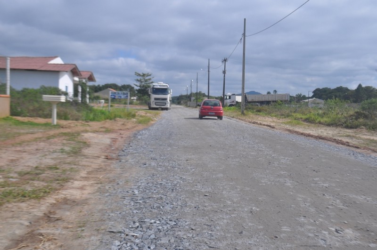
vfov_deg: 31.8
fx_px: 439
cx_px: 188
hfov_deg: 46.5
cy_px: 125
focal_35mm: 42
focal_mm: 28
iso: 200
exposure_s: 1/500
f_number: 11
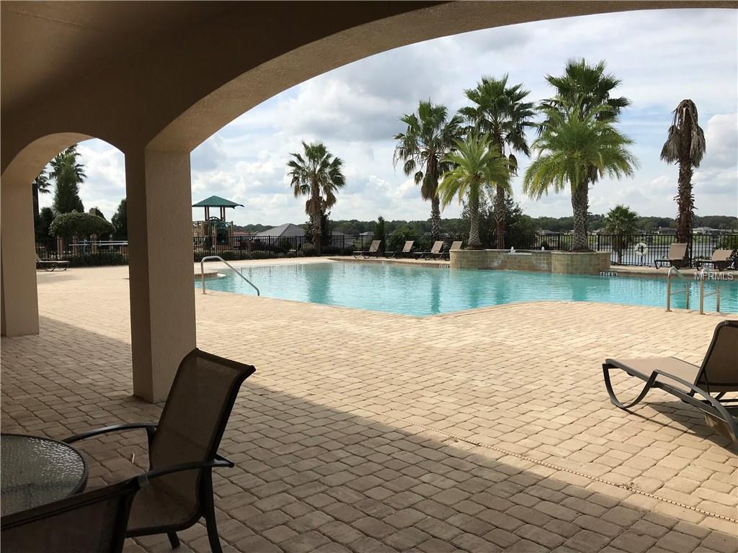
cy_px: 276
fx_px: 597
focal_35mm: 28
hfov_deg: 63.4
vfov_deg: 49.7
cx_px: 369
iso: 20
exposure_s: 1/3831
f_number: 1.8
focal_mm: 3.99
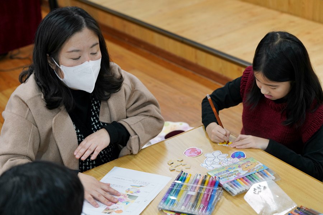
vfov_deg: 19.5
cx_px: 162
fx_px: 628
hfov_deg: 28.8
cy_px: 108
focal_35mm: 70
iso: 1600
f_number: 3.5
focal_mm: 70
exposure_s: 1/160
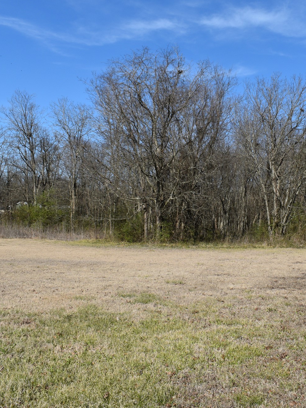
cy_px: 199
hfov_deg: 35.5
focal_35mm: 40
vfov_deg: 46.8
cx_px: 212
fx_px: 471
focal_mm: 18
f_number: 10
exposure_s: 1/400
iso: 200
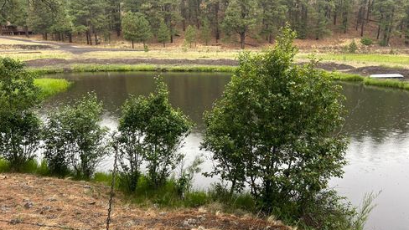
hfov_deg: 66.0
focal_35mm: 29
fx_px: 315
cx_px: 206
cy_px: 115
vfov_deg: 40.2
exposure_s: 1/121
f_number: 1.5
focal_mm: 5.7
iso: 80
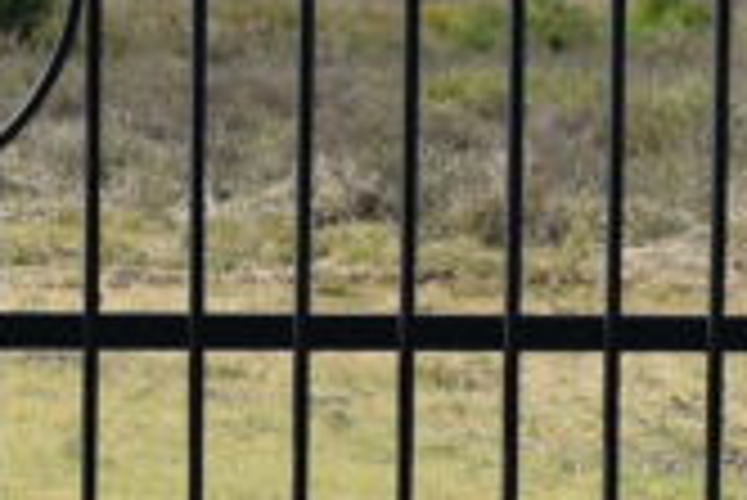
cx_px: -81
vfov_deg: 6.2
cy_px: 128
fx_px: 4610
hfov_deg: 9.2
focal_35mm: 222
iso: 100
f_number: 8
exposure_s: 1/250
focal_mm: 24
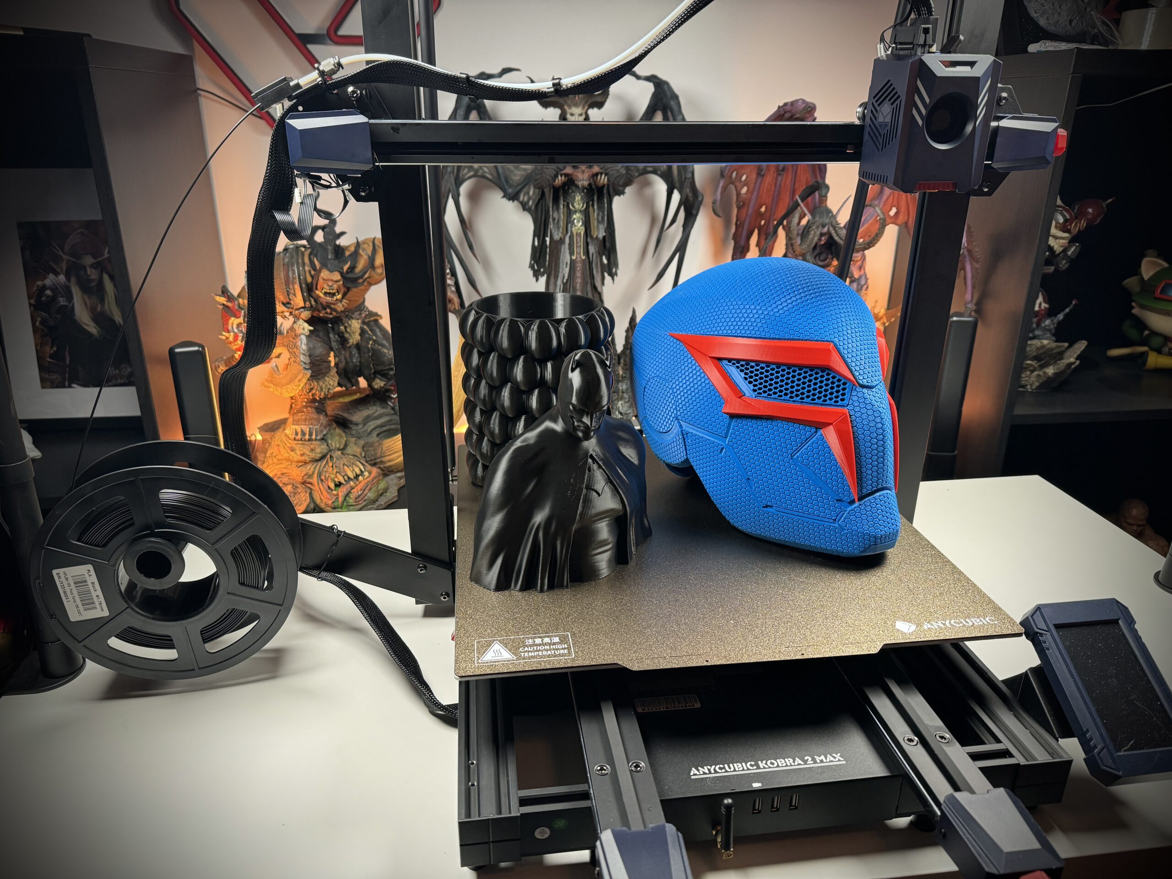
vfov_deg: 56.8
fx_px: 813
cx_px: 586
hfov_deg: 71.6
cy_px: 440
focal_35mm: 24
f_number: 1.78
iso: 250
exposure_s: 1/59
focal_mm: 6.86
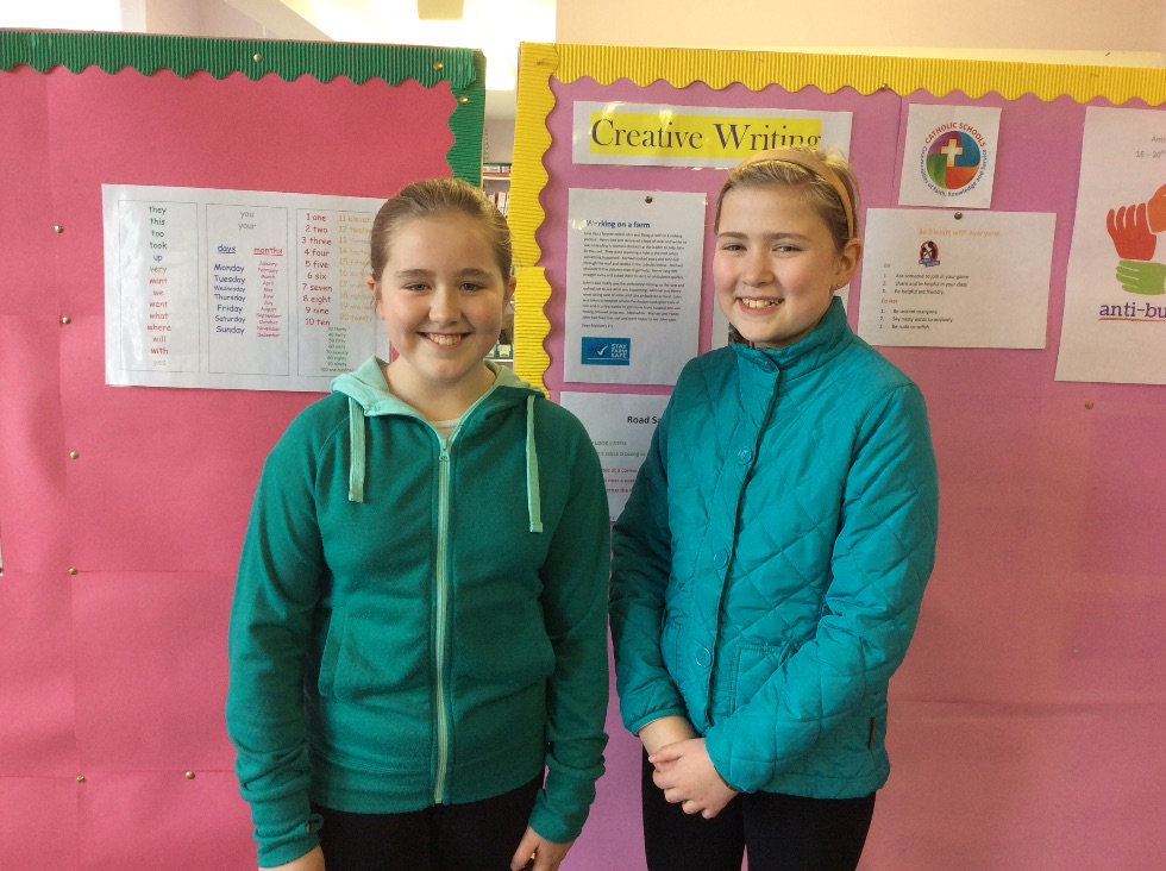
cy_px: 436
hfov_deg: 56.9
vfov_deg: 44.1
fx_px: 1076
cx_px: 583
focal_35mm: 32
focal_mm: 3.3
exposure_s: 1/25
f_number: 2.4
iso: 64
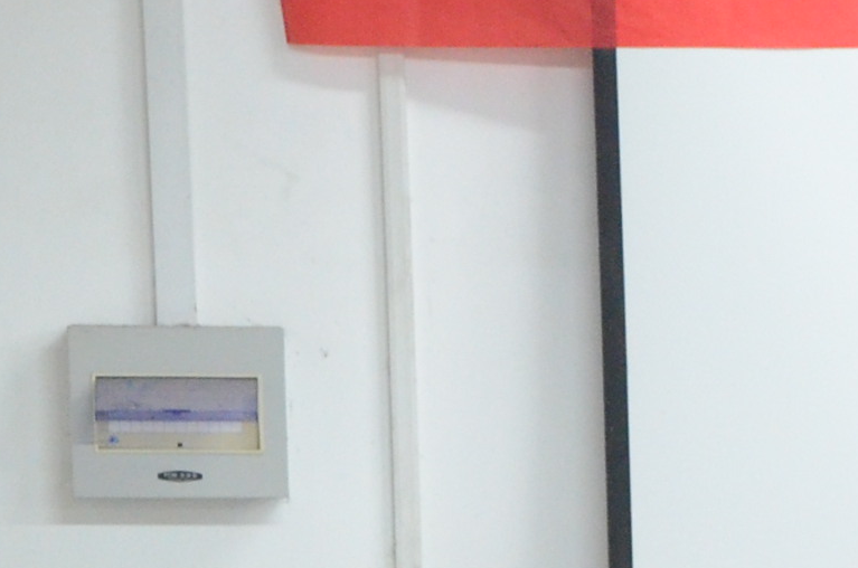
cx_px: 2046
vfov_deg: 4.2
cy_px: 853
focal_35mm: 325
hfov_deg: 6.1
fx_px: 7739
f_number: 4.8
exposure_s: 1/30
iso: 2200
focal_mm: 45
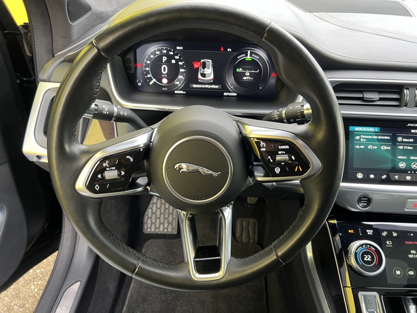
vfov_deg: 53.1
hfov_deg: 67.3
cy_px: 156
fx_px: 313
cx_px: 208
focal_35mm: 26
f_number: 1.5
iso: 160
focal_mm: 5.7
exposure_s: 1/60
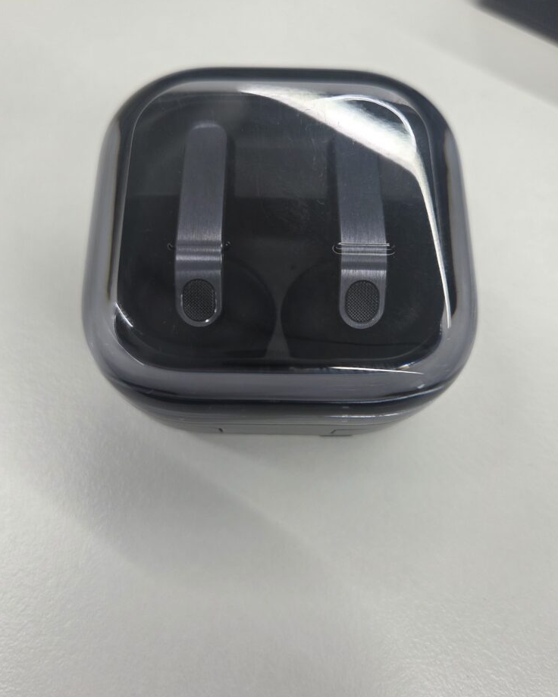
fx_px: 516
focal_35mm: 25
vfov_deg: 68.1
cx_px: 276
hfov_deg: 56.8
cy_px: 331
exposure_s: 1/120
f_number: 1.8
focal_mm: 5.4
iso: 125
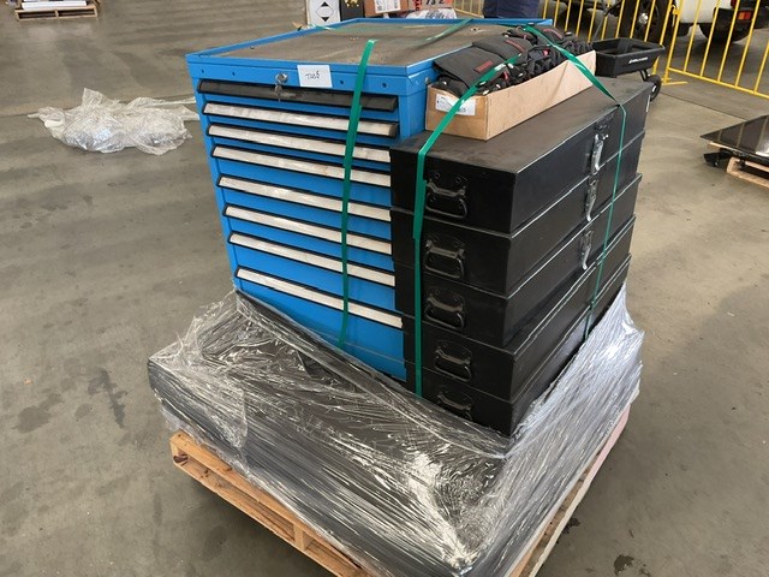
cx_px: 384
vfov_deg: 48.2
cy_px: 288
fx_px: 644
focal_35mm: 29
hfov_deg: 61.7
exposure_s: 1/50
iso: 125
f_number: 1.8
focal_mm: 3
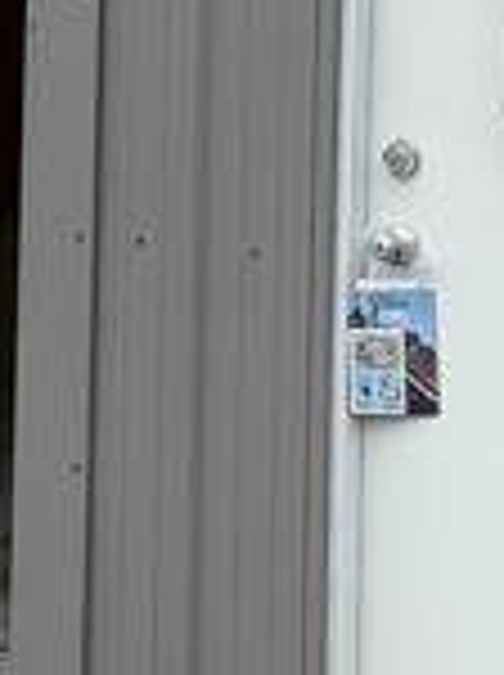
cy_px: 81
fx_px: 3368
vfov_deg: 11.4
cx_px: -464
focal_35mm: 173
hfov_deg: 8.2
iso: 64
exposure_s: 1/218
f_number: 1.78
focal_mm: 6.76
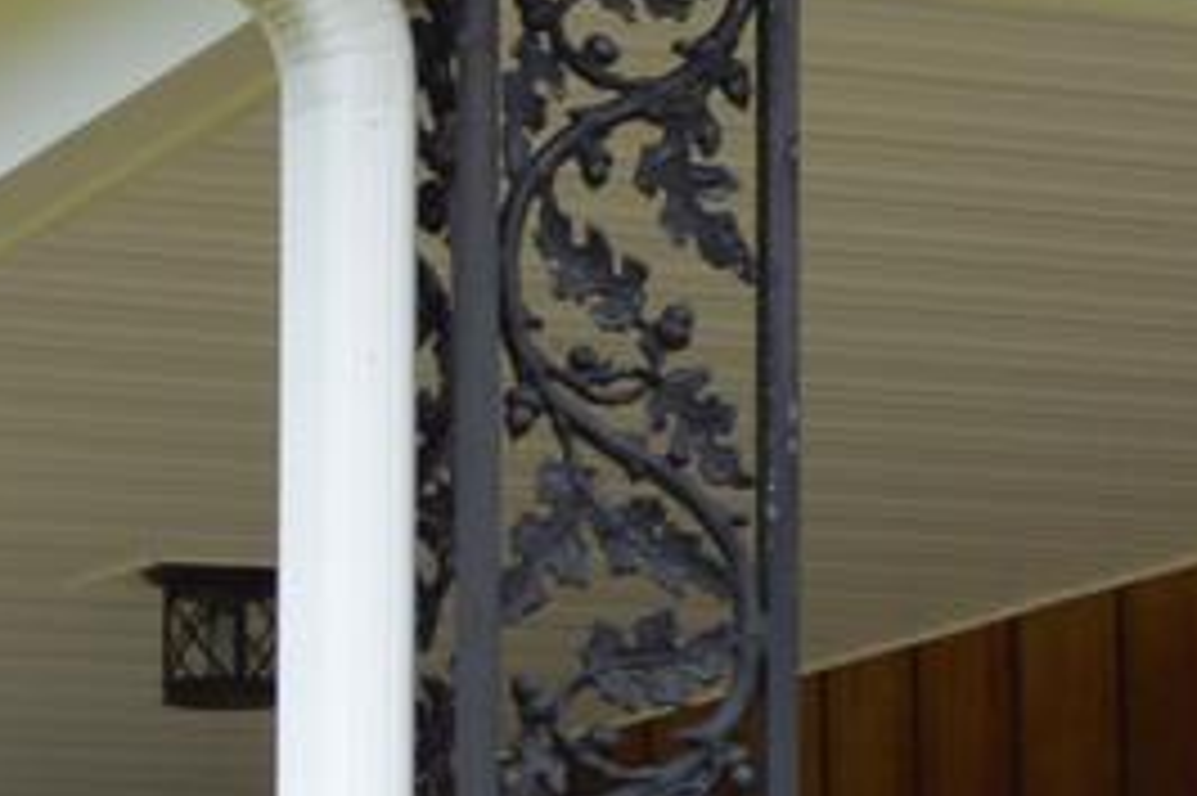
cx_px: -126
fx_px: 6911
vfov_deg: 6.6
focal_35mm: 208
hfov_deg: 9.8
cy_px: 852
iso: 100
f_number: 6.3
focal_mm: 18
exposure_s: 1/160
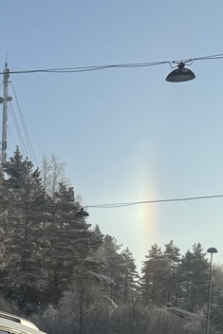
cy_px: 472
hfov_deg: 11.5
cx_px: -285
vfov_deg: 18.2
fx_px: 947
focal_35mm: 102
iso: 80
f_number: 1.78
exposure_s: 1/4608
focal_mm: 6.76
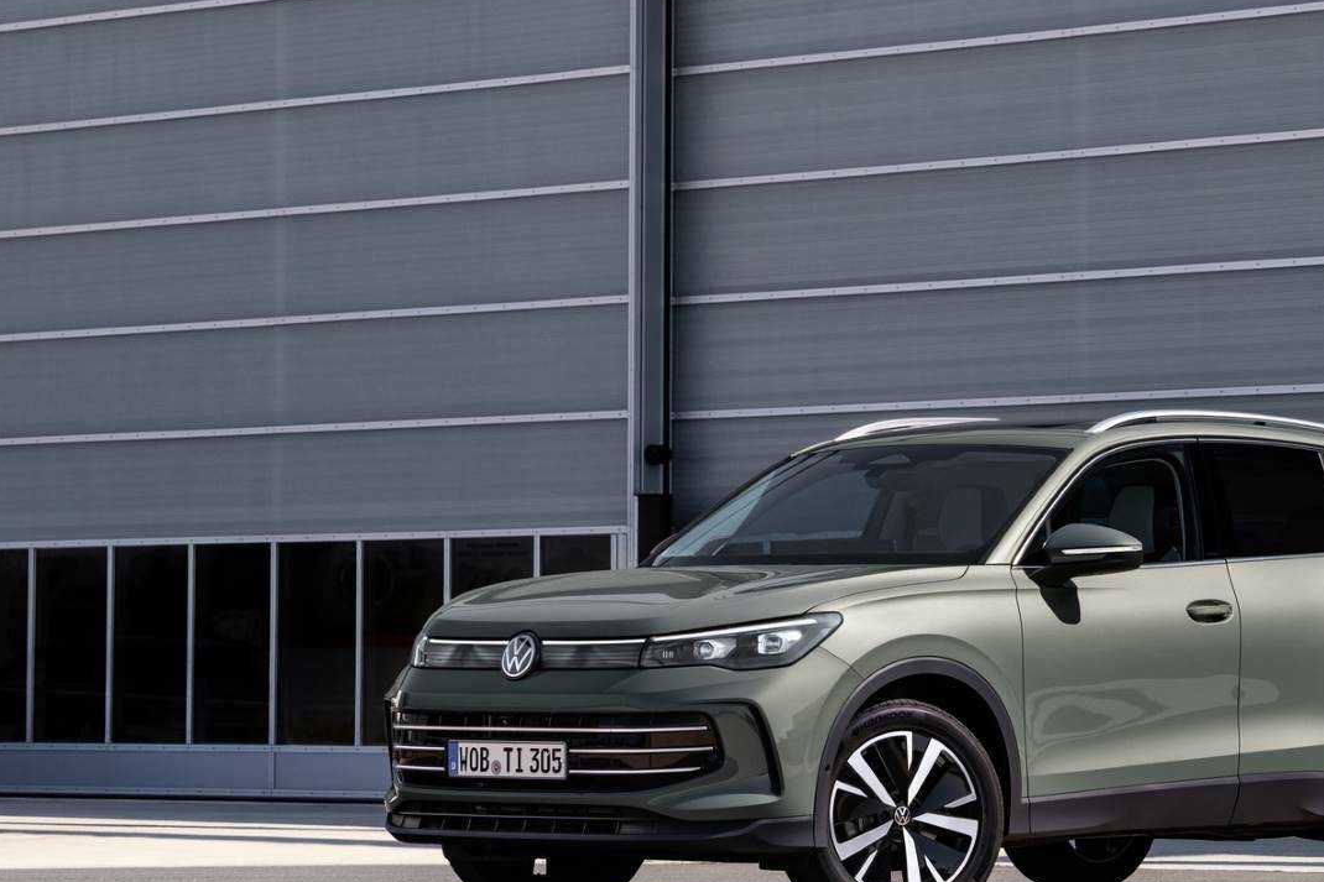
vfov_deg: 8.6
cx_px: 820
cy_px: 376
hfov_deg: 12.9
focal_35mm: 159
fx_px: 5846
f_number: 9
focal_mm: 105
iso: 400
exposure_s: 1/200
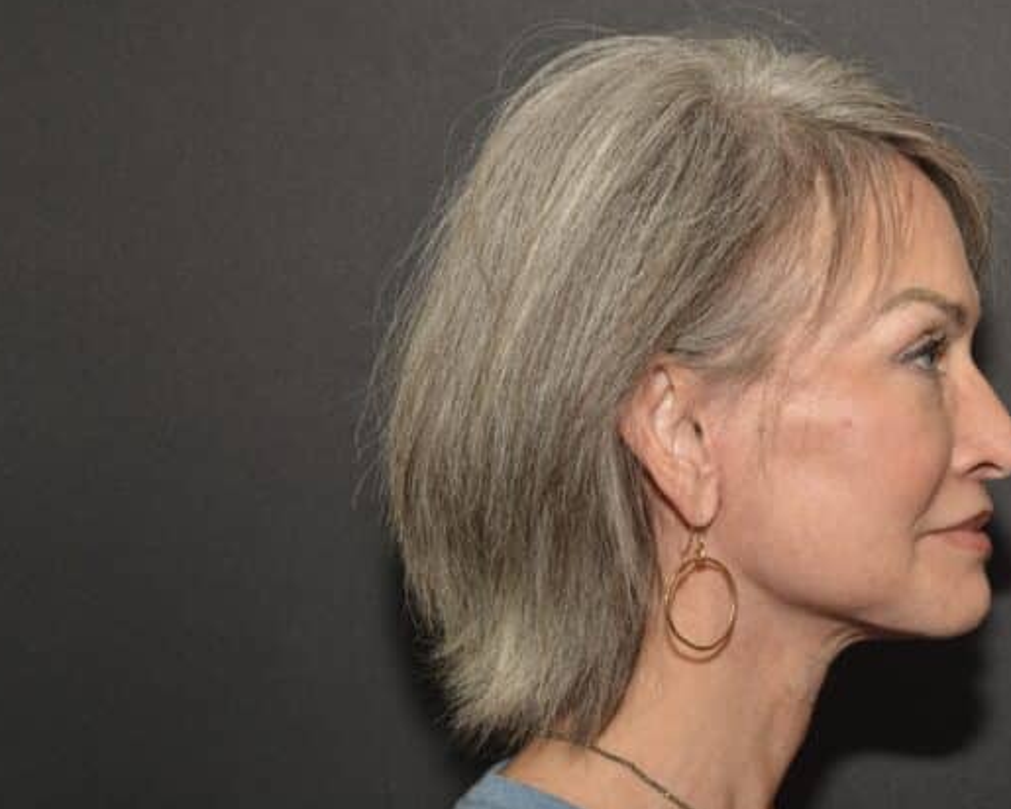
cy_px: 385
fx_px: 2513
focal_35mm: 84
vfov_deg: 18.3
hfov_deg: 22.6
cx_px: 695
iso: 200
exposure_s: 1/125
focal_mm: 40
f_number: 8
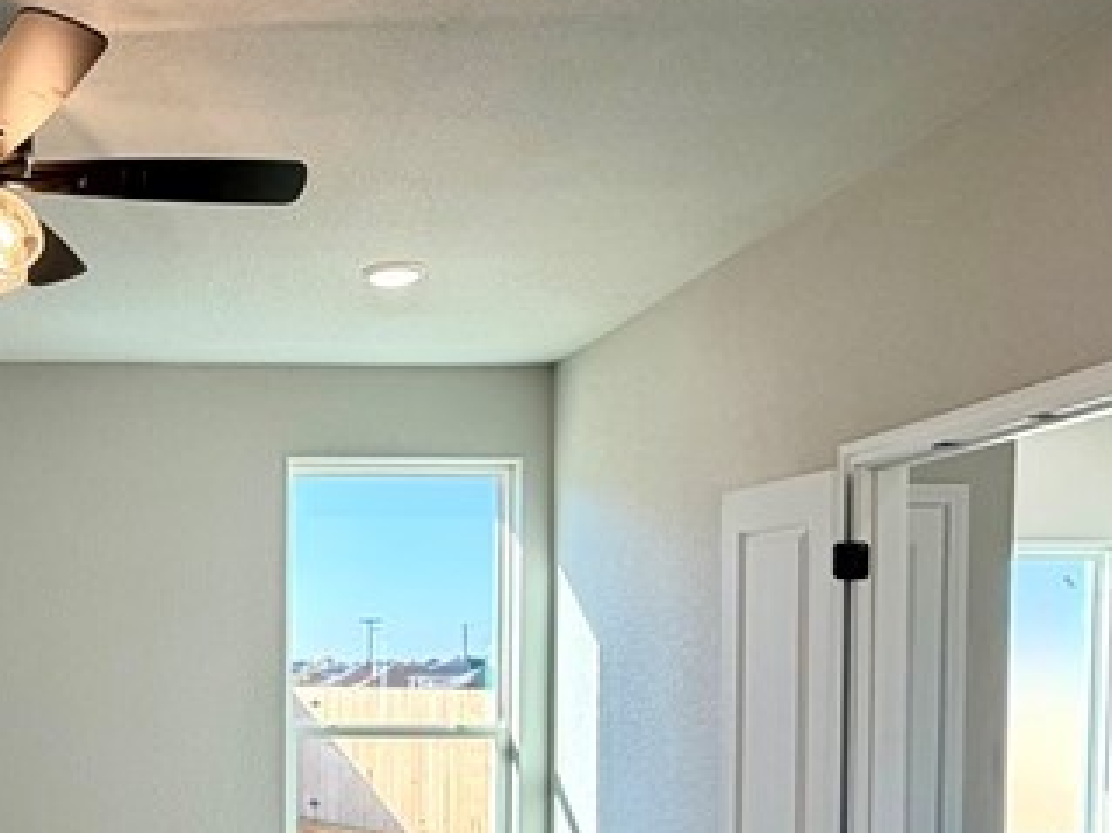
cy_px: 728
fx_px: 1445
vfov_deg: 30.9
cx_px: 42
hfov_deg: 38.2
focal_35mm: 45
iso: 64
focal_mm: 2.22
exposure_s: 1/120
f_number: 2.2
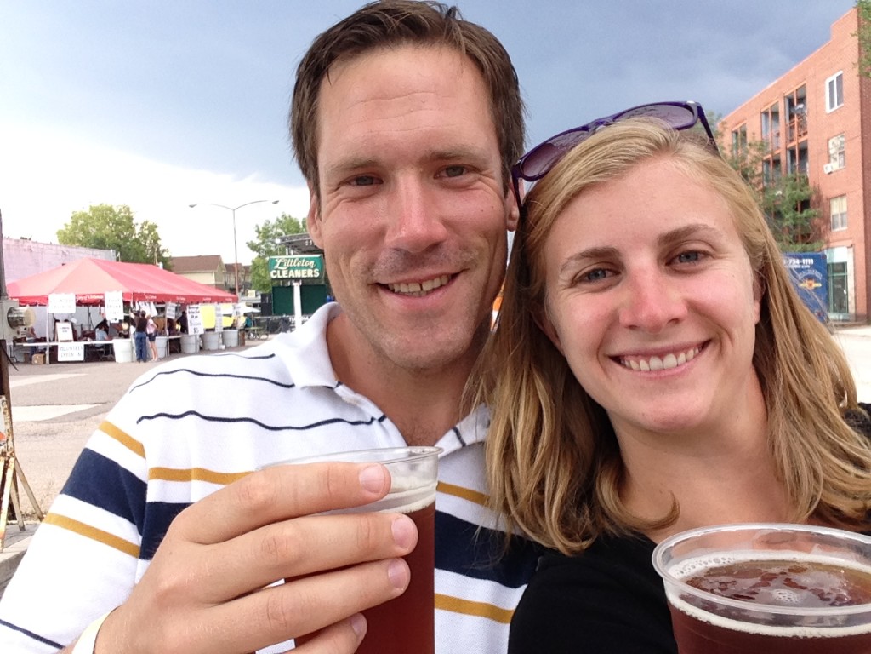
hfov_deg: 52.6
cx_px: 436
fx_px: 881
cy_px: 327
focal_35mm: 35
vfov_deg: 40.7
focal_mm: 2.18
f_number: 2.4
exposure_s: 1/245
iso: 32
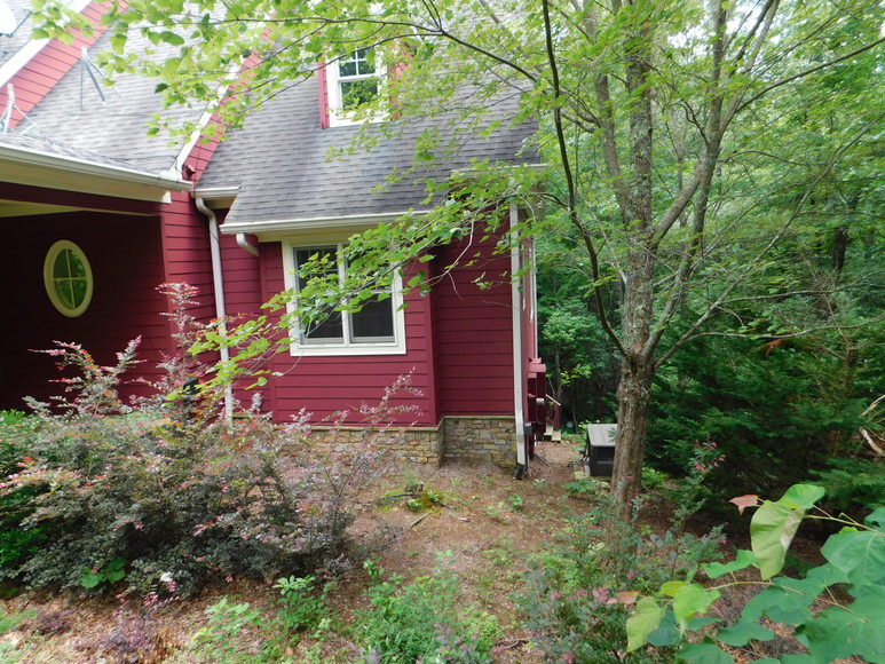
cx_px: 442
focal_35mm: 23
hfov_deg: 73.9
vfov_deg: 58.9
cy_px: 332
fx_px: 588
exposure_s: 1/100
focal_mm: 4
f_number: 3
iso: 125
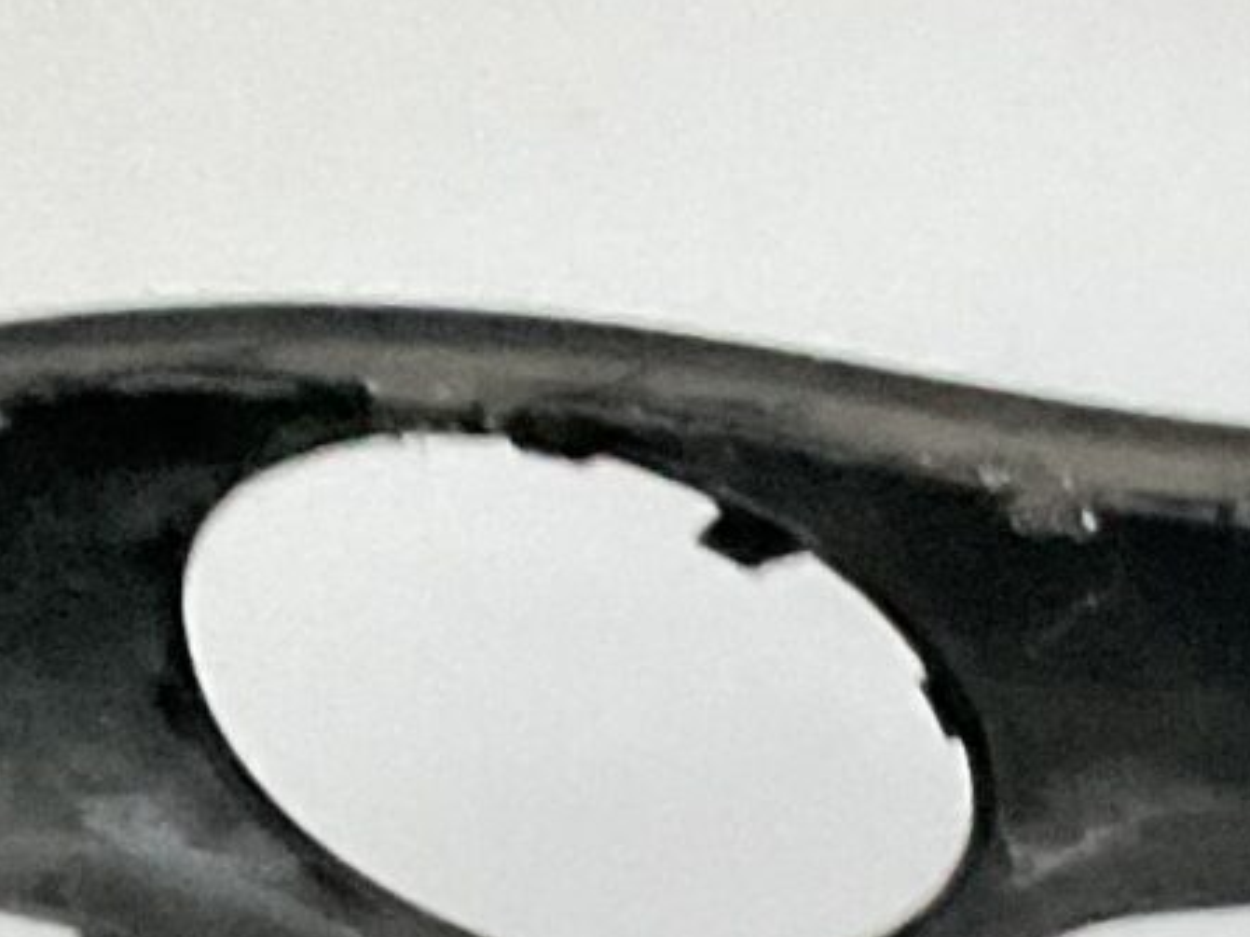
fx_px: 5993
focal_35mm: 166
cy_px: 2299
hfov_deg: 10.1
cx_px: 3146
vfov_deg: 8.2
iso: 400
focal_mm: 3
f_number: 1.8
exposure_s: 1/25
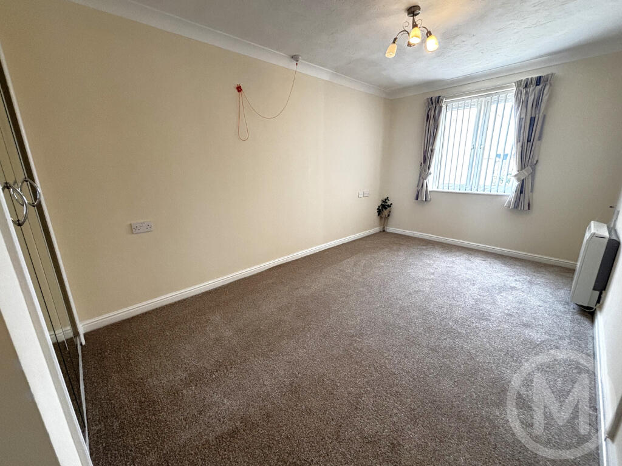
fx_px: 234
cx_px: 311
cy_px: 233
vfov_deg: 89.9
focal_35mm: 13
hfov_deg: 106.2
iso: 200
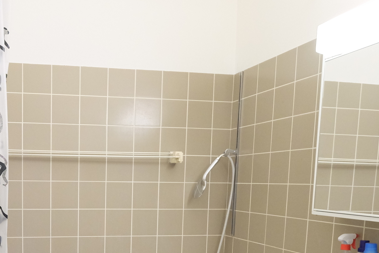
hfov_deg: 45.2
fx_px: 432
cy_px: 235
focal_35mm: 41
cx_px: 80
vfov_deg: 30.9
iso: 2500
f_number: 4
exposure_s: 1/15
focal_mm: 10
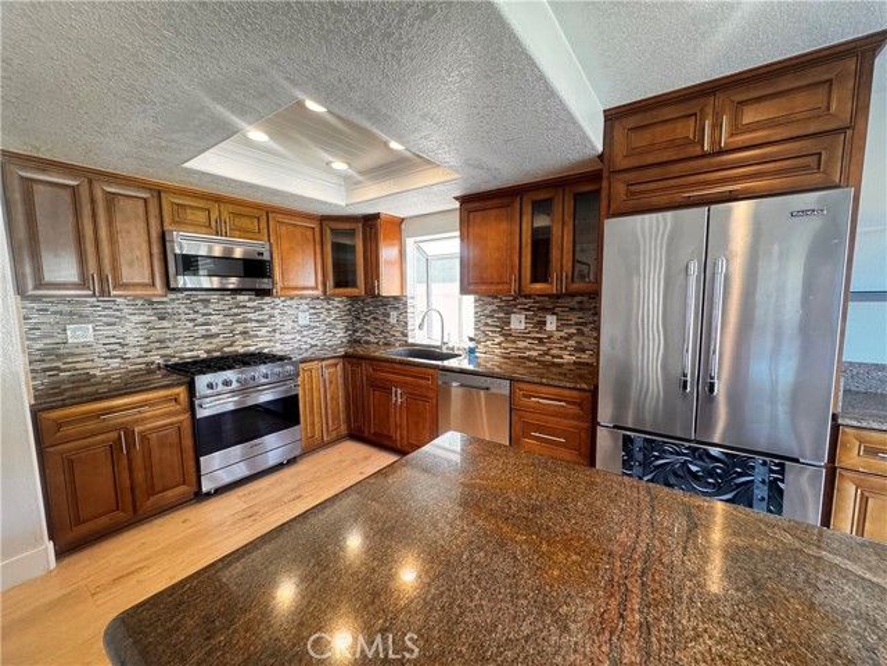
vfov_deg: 85.7
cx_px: 444
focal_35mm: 14
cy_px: 333
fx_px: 359
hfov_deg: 102.1
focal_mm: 2.22
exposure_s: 1/120
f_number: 2.2
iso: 250
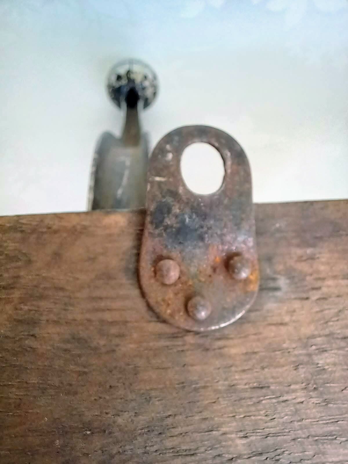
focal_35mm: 25
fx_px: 335
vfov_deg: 69.4
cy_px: 232
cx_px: 174
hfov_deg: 54.9
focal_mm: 2.13
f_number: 2.4
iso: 40
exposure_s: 1/111
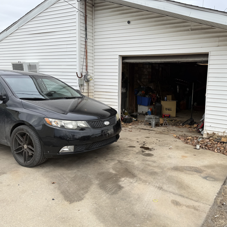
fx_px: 215
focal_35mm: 29
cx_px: 150
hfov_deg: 54.6
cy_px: 111
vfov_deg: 55.6
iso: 80
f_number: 1.78
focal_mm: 6.76
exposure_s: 1/1005
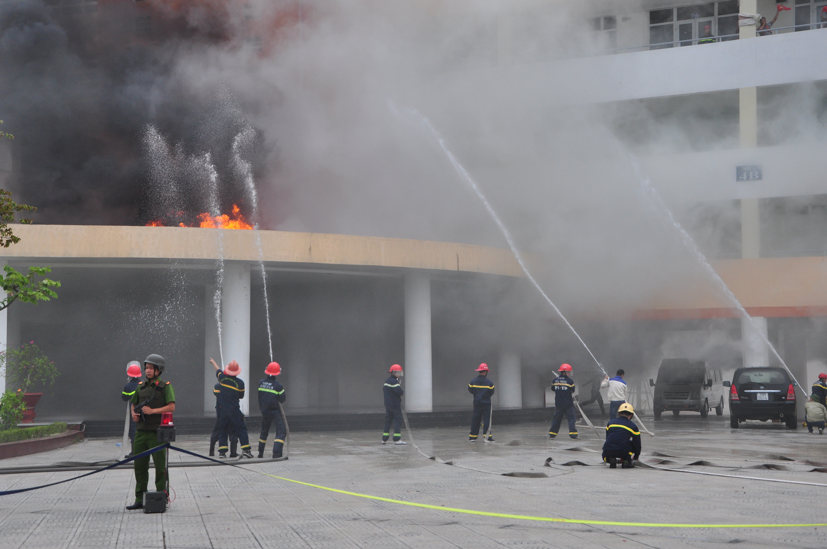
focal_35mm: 60
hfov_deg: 33.4
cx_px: 414
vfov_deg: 22.6
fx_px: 1377
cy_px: 274
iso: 400
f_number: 9
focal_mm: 40
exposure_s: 1/320
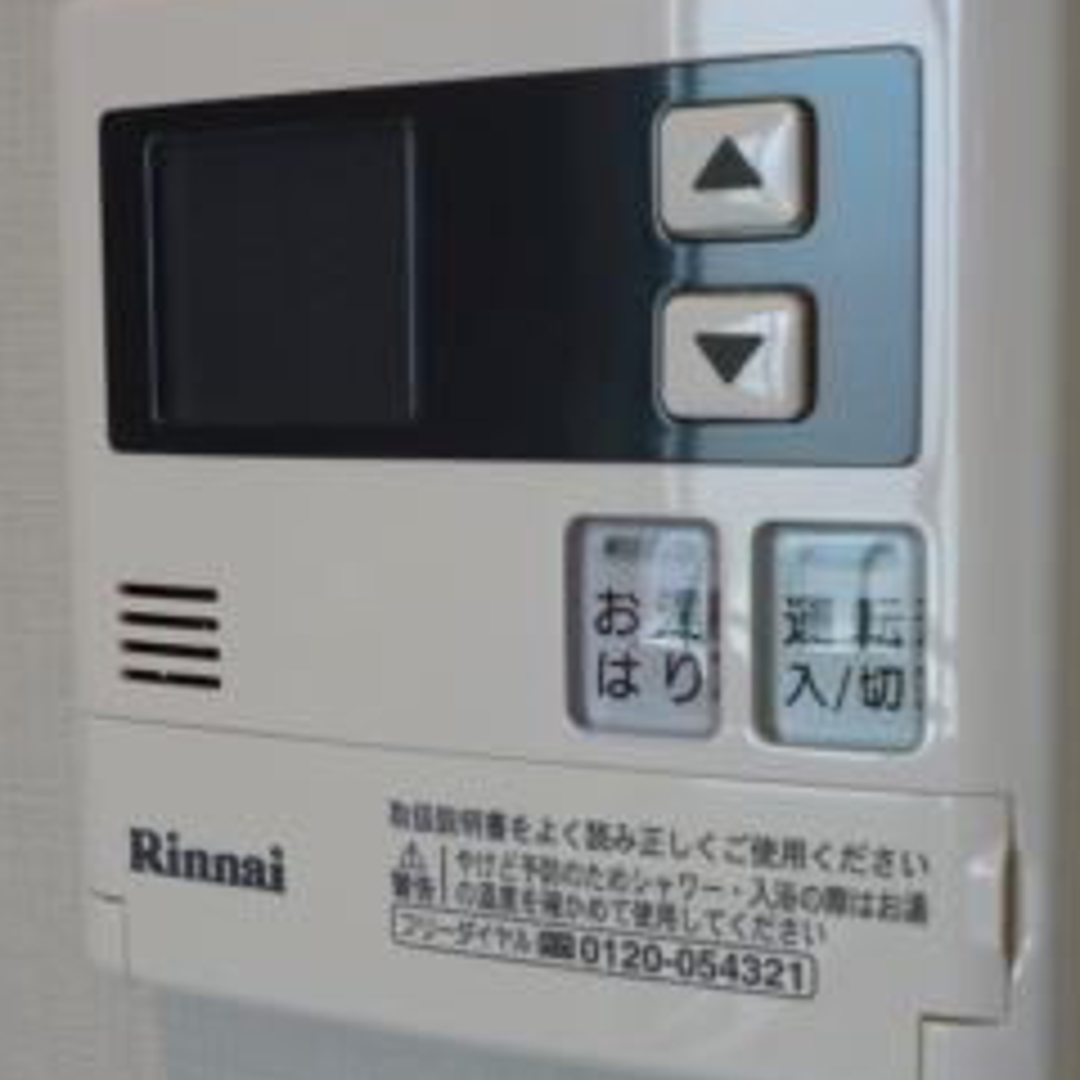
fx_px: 2330
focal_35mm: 66
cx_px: 526
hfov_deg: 26.1
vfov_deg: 26.0
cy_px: 670
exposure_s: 1/60
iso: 160
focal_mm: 5
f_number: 3.1
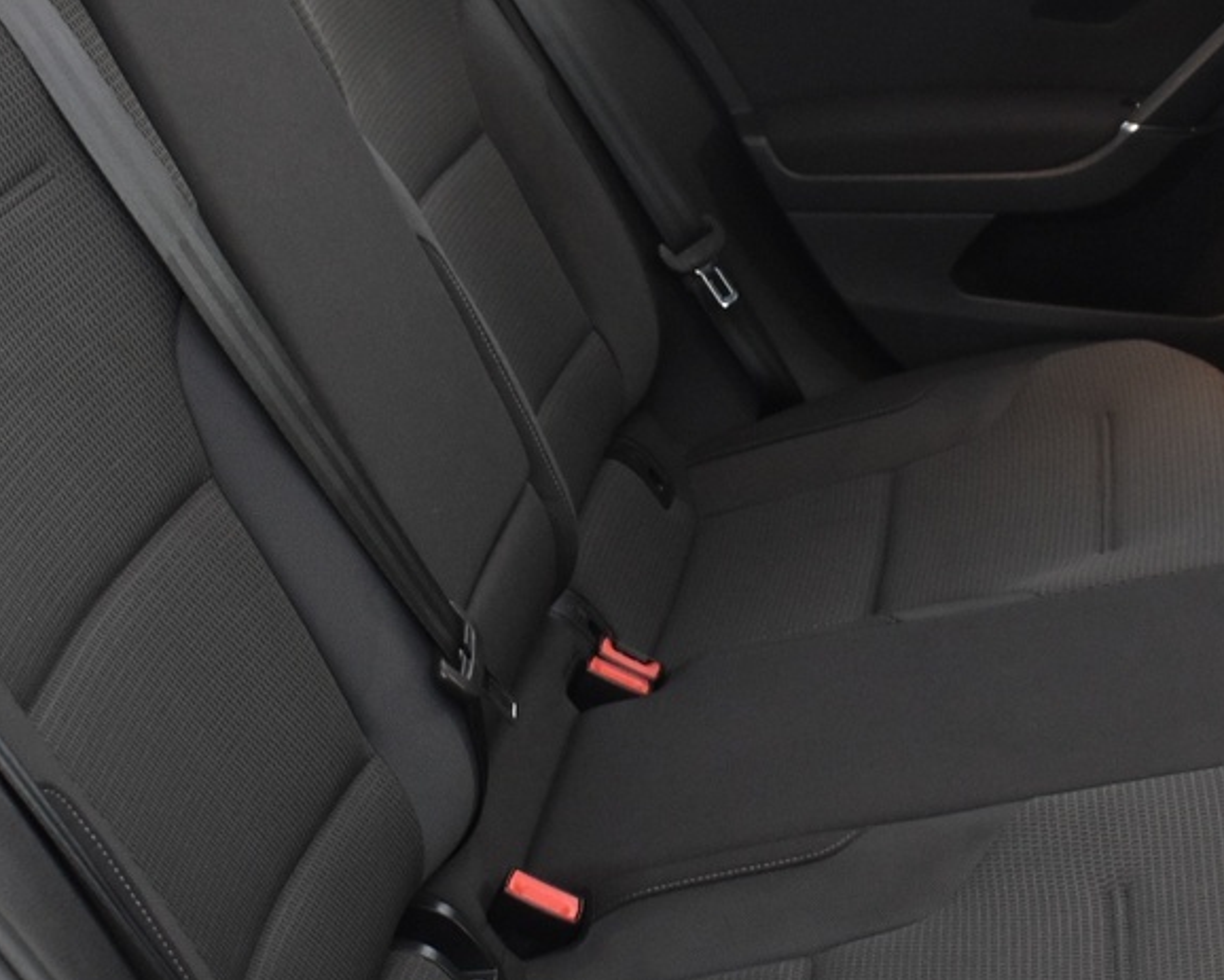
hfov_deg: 26.7
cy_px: 563
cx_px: 777
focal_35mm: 71
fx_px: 2573
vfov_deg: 21.6
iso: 1250
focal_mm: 18
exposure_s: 1/8
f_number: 5
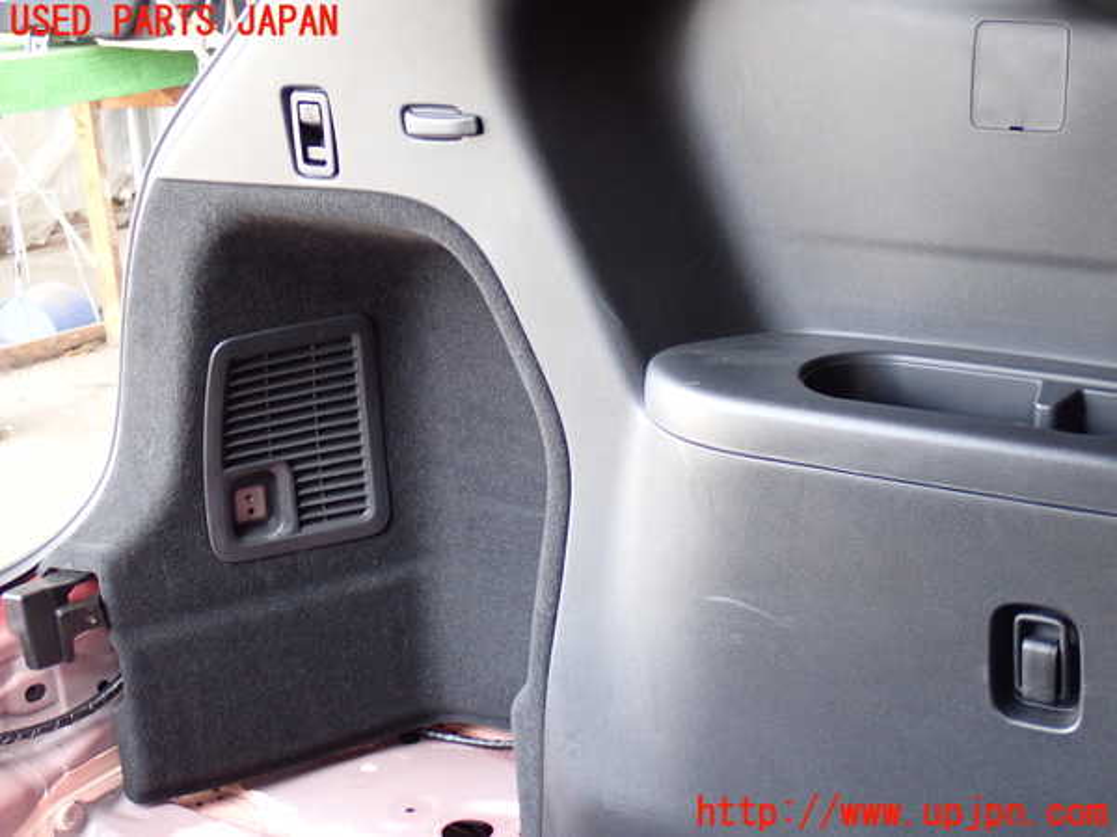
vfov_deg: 25.2
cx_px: 558
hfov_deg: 33.2
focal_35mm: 58
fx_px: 1872
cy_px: 418
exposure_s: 1/60
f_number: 3.5
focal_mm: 10.35
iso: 640
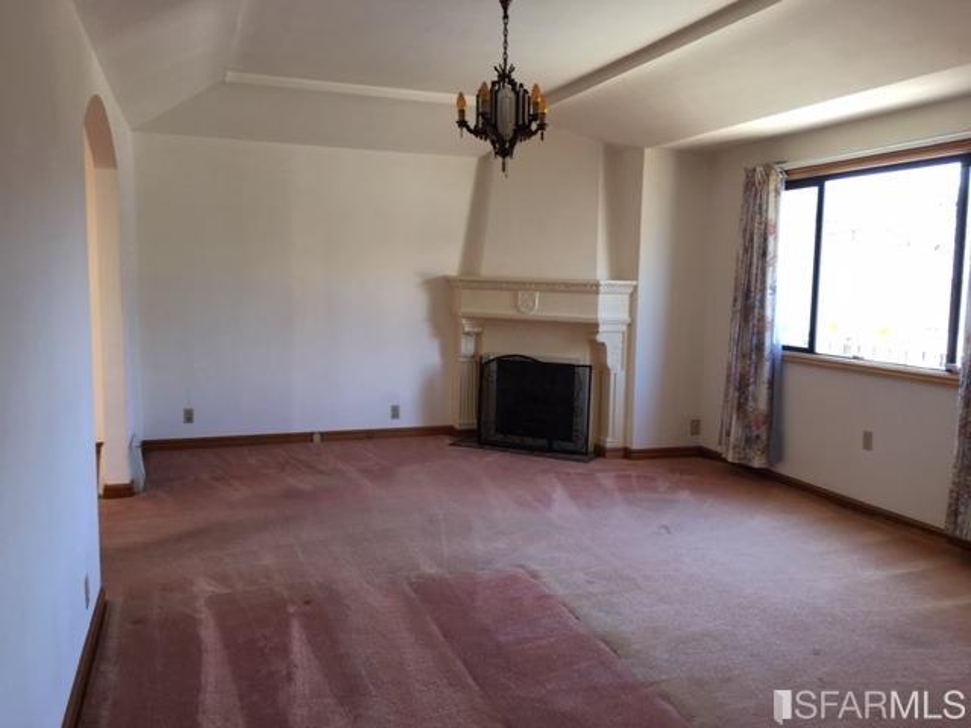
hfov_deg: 61.7
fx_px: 813
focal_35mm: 29
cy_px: 364
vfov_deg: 48.2
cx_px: 486
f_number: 2.2
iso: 25
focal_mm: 4.15
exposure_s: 1/30
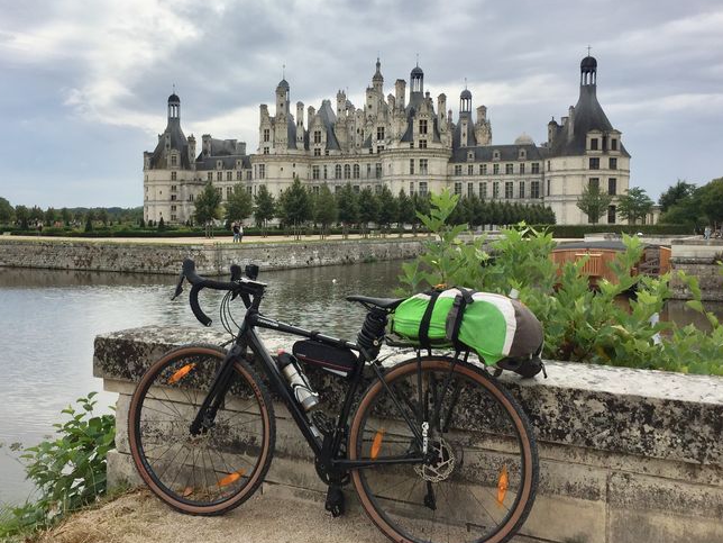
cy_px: 244
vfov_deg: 39.6
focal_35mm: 36
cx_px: 323
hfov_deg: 51.3
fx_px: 752
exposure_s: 1/2326
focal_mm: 4.15
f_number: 2.2
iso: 32
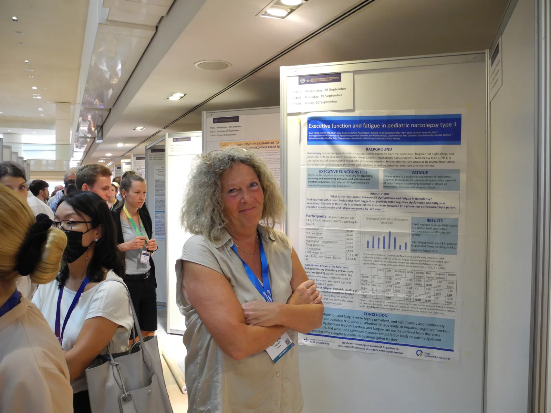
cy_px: 206
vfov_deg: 49.7
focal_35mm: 28
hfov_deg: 63.4
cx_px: 276
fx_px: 446
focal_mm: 6
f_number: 2.8
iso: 329
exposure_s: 1/30
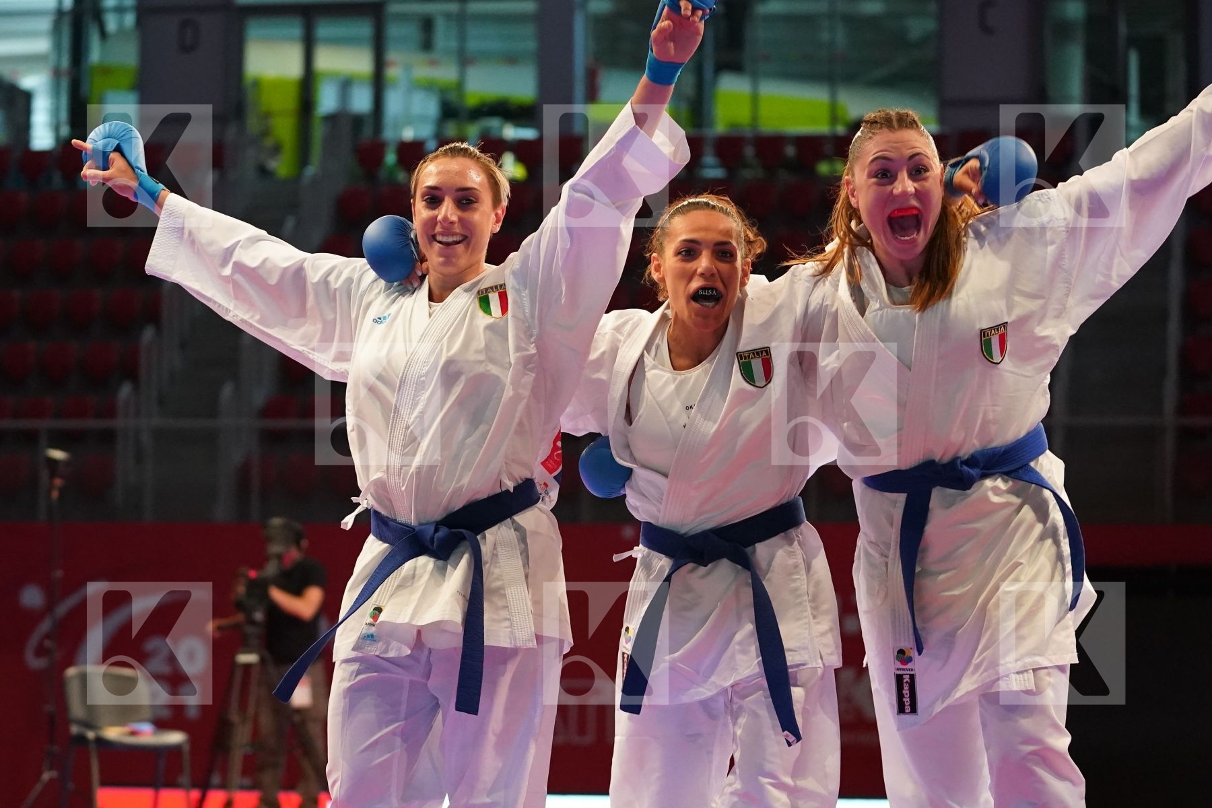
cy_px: 404
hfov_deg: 19.5
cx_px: 606
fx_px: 3535
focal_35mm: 105
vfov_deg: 13.0
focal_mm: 70
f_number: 2.8
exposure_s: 1/500
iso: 5000
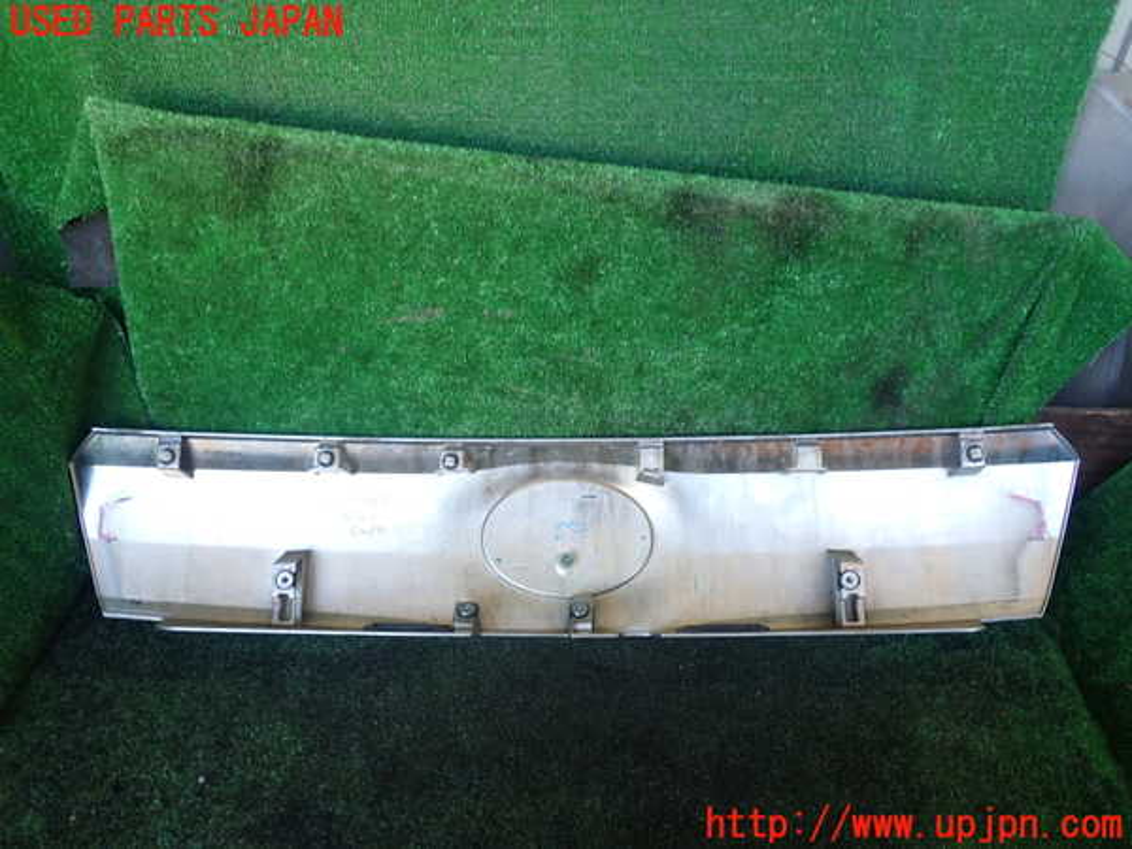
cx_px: 566
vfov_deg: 46.8
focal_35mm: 30
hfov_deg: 60.0
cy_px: 424
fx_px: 981
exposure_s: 1/60
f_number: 2.3
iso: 200
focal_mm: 5.4
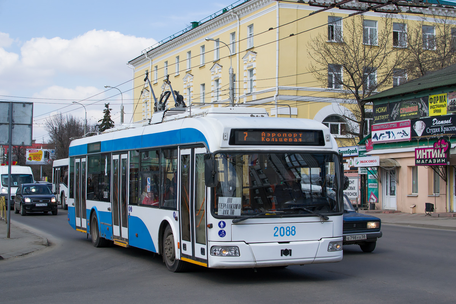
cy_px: 152
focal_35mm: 52
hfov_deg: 37.9
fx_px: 665
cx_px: 228
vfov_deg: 25.8
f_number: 6.3
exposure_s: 1/800
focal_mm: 35
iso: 200
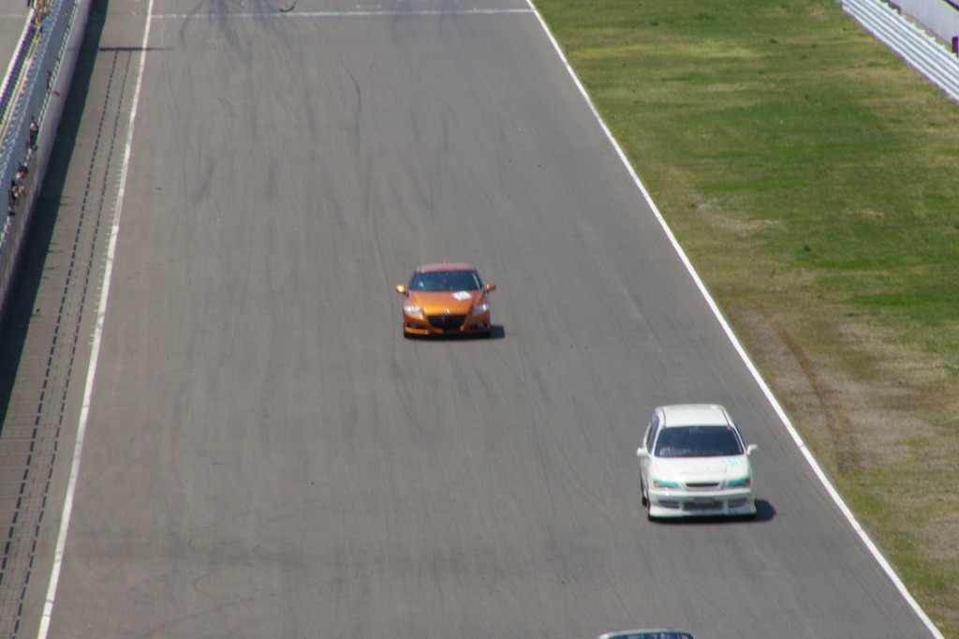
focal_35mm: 375
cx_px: 480
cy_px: 320
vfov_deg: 3.7
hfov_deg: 5.5
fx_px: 9986
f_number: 38
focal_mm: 250
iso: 800
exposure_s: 1/125
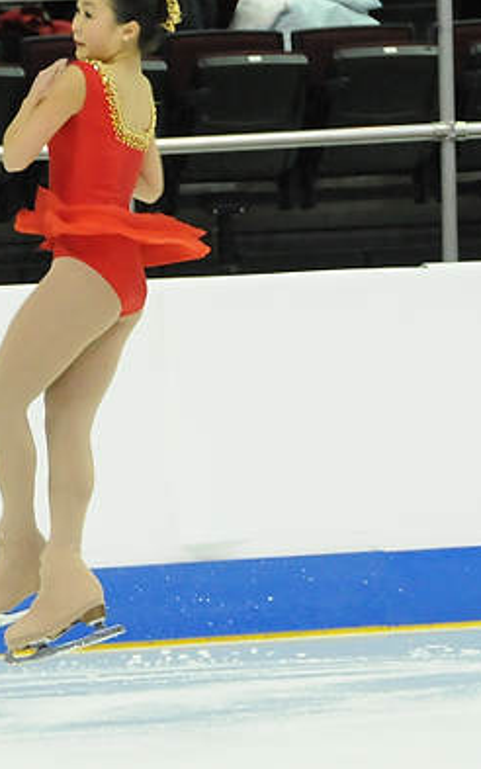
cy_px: 314
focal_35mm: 420
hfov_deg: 3.1
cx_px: 117
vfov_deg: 5.0
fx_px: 8800
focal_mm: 135
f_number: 5.6
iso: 3200
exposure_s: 1/640
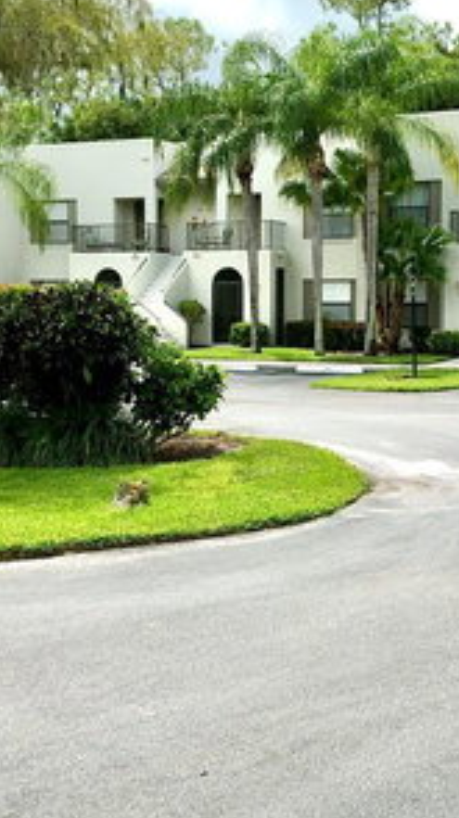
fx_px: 1192
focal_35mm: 55
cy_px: 395
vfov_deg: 37.9
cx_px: 309
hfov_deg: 21.7
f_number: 2.2
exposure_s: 1/1183
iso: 25
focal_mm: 4.15
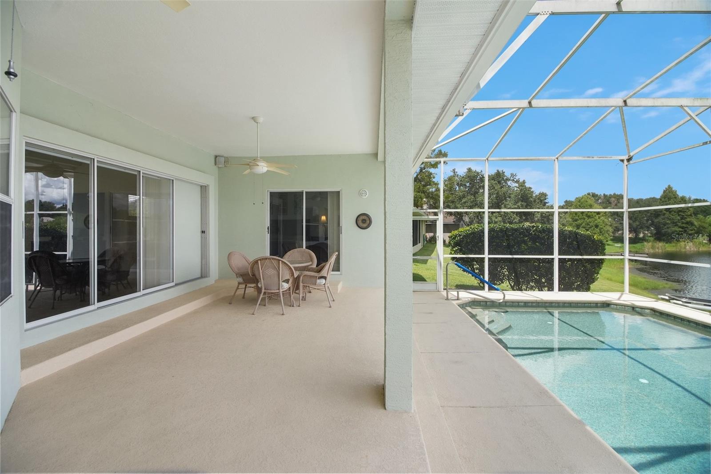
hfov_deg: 100.4
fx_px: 296
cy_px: 237
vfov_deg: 77.3
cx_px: 356
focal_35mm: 15
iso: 500
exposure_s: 1/125
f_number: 8
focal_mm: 10
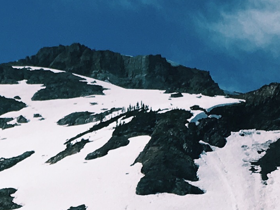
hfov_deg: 11.9
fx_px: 1319
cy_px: 341
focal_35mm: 163
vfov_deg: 8.8
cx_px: -53
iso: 25
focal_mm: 4.15
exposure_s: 1/5128
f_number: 2.2
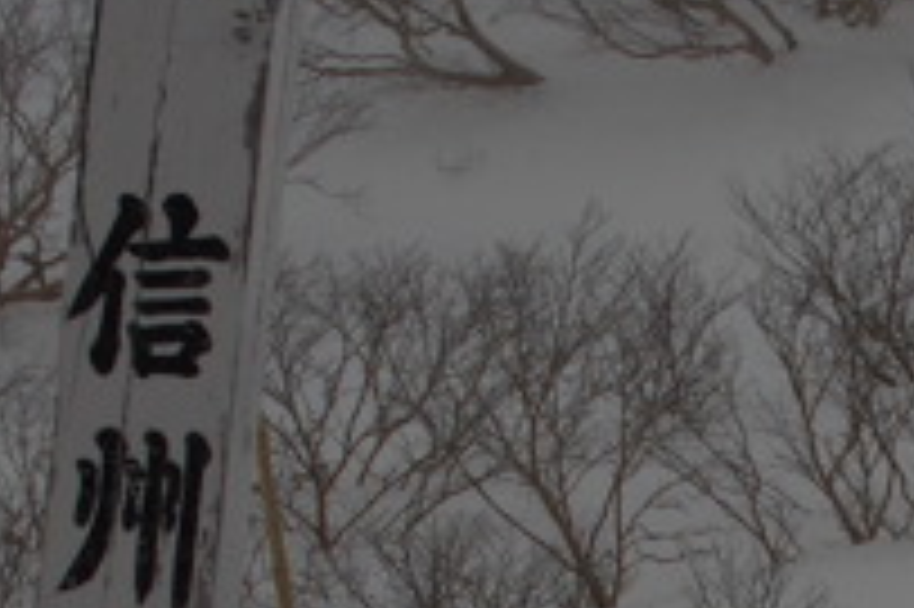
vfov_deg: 6.4
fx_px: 5378
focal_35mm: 212
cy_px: 964
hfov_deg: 9.5
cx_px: 1337
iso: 100
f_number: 9
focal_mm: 28
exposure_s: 1/1250
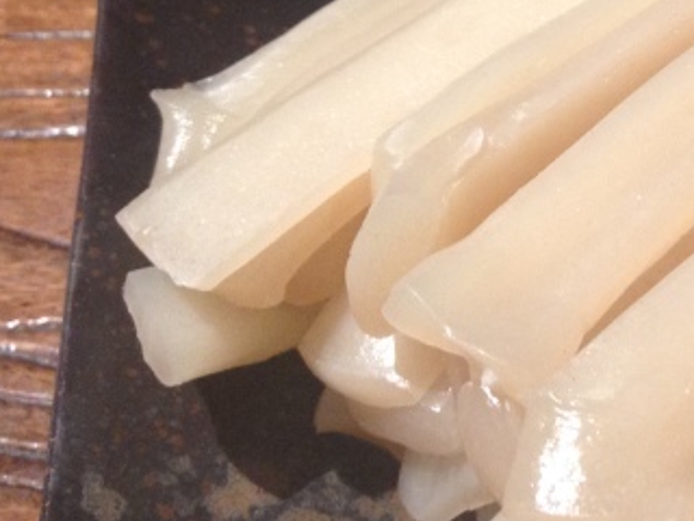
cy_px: 102
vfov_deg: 13.2
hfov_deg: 16.4
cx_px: 961
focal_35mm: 112
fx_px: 2245
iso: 160
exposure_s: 1/20
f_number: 2.4
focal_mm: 4.28
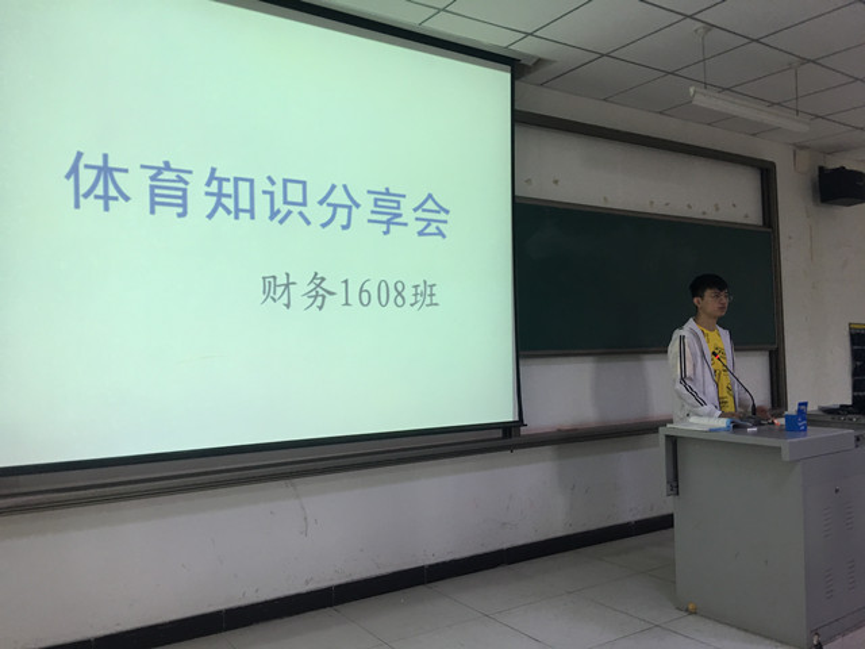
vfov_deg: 48.2
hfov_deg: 61.7
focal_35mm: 29
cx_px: 432
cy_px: 324
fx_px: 725
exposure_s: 1/17
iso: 50
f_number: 2.2
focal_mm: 4.15
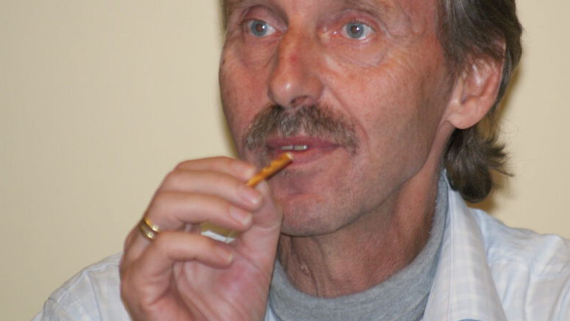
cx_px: 335
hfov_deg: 5.1
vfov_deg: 2.9
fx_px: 6410
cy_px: 106
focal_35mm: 424
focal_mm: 210
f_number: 5
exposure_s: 1/125
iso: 400
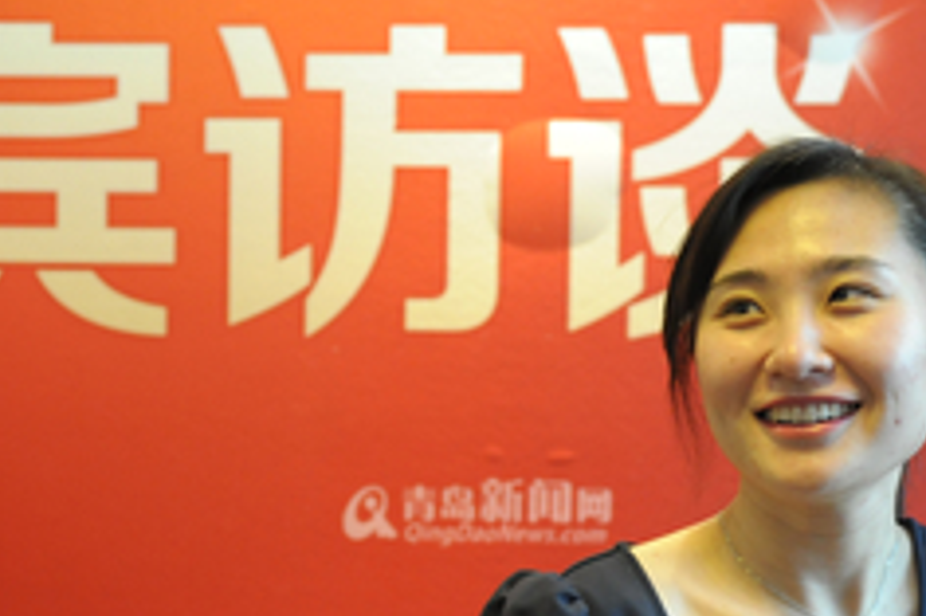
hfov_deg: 24.1
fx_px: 2159
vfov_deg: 16.1
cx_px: 341
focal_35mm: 84
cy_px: 518
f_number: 2.8
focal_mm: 36
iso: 2500
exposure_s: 1/60
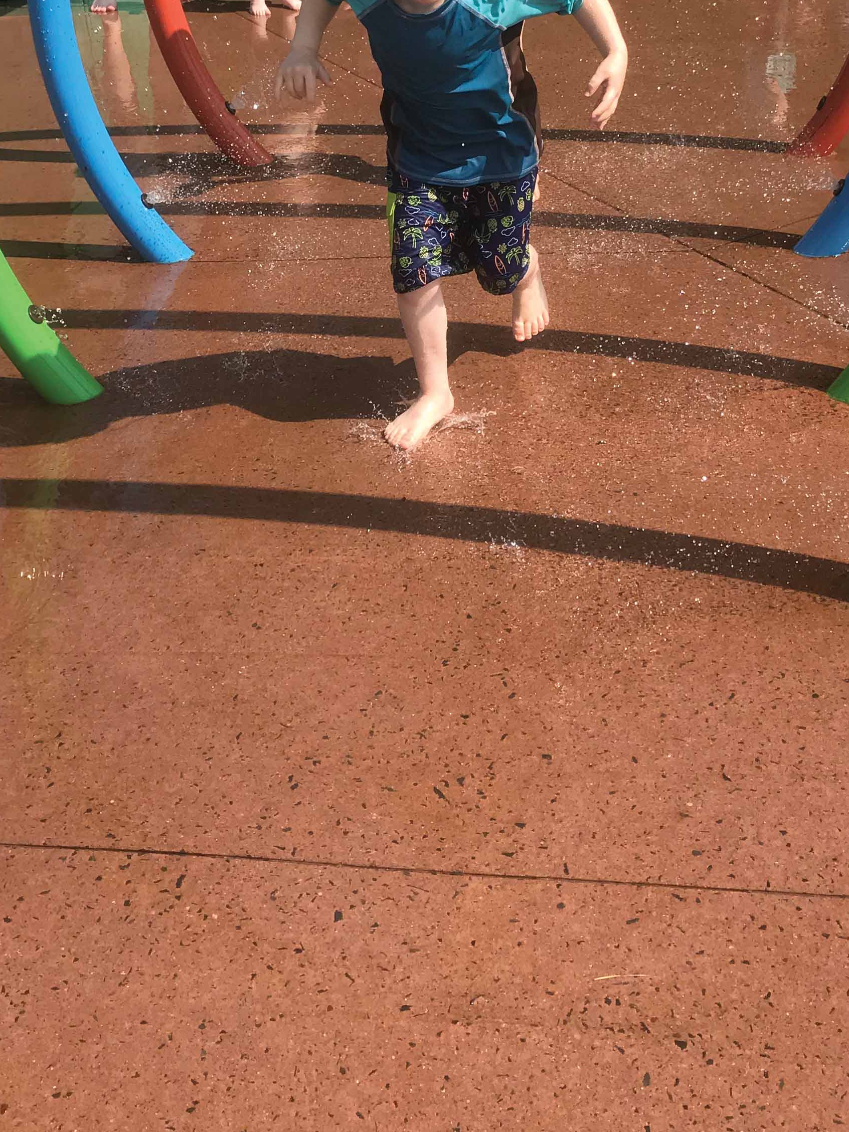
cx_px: 425
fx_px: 1635
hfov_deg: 29.1
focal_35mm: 50
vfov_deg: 36.4
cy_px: 171
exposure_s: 1/1650
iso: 20
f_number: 1.8
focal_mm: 3.99
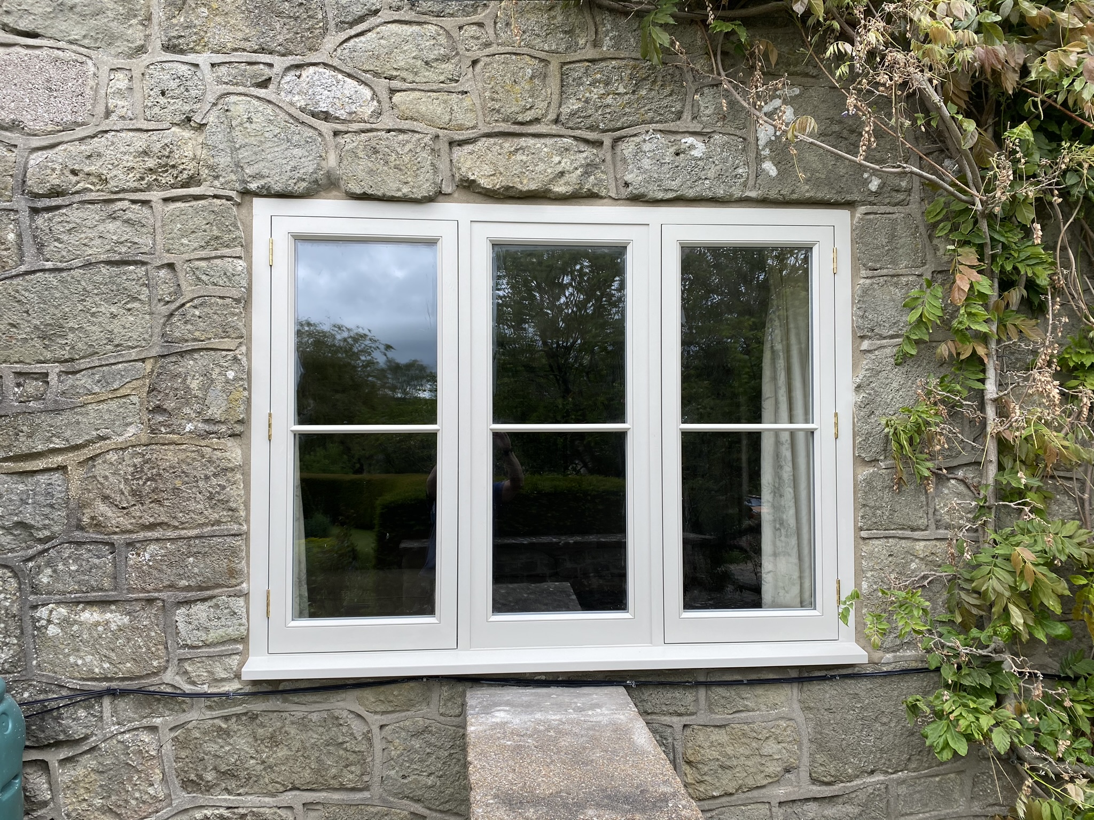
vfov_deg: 53.1
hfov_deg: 67.3
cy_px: 410
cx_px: 547
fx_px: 822
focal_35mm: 26
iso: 32
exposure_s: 1/333
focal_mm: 4.25
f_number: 1.8
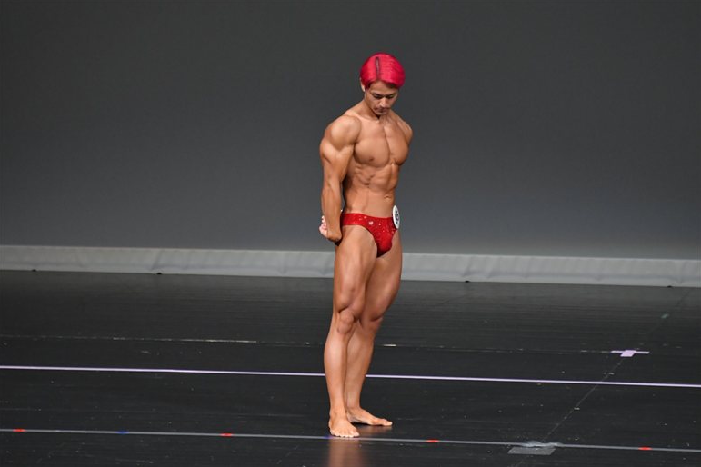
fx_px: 7340
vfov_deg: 3.6
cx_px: 350
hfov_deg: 5.5
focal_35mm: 377
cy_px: 234
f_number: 5.6
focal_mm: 250
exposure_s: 1/400
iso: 4000
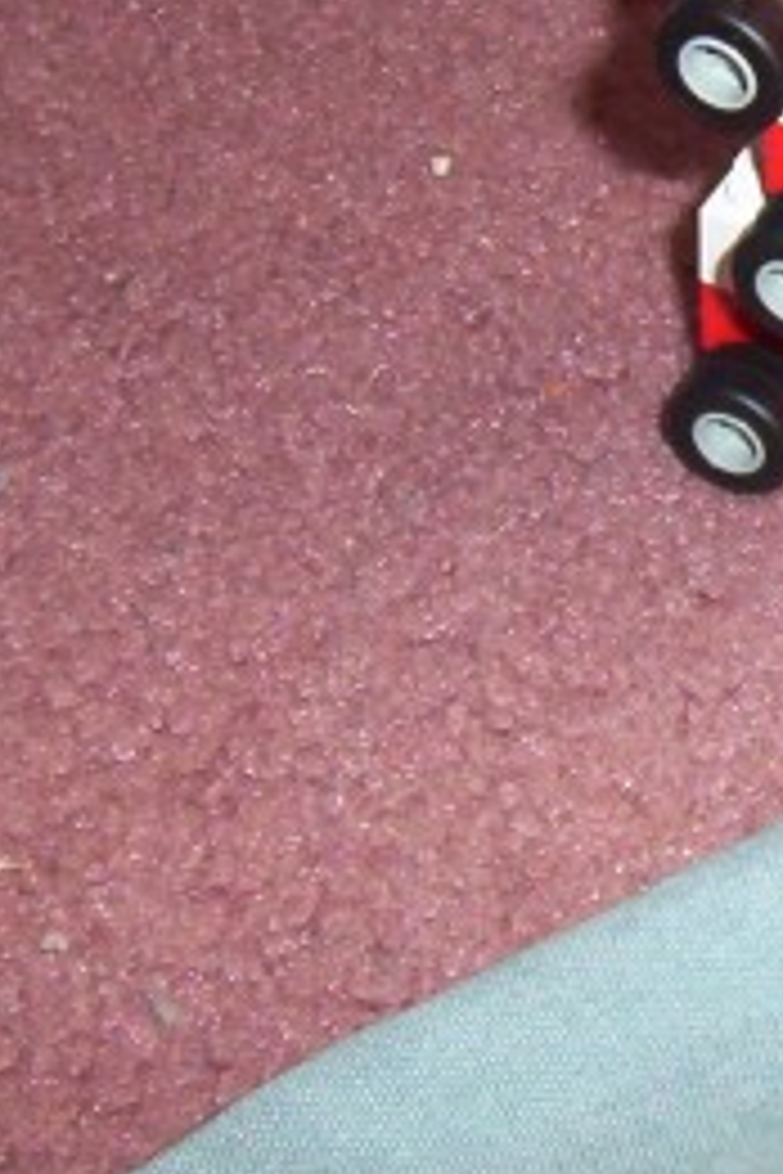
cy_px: 403
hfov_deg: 14.3
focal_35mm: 92
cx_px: 976
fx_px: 3001
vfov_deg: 22.1
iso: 140
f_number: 2.76
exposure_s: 1/30
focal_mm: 5.54
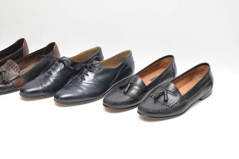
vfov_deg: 16.6
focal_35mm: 82
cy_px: 80
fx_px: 548
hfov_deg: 24.6
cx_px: 120
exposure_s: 1/60
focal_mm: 55
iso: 2500
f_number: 5.6
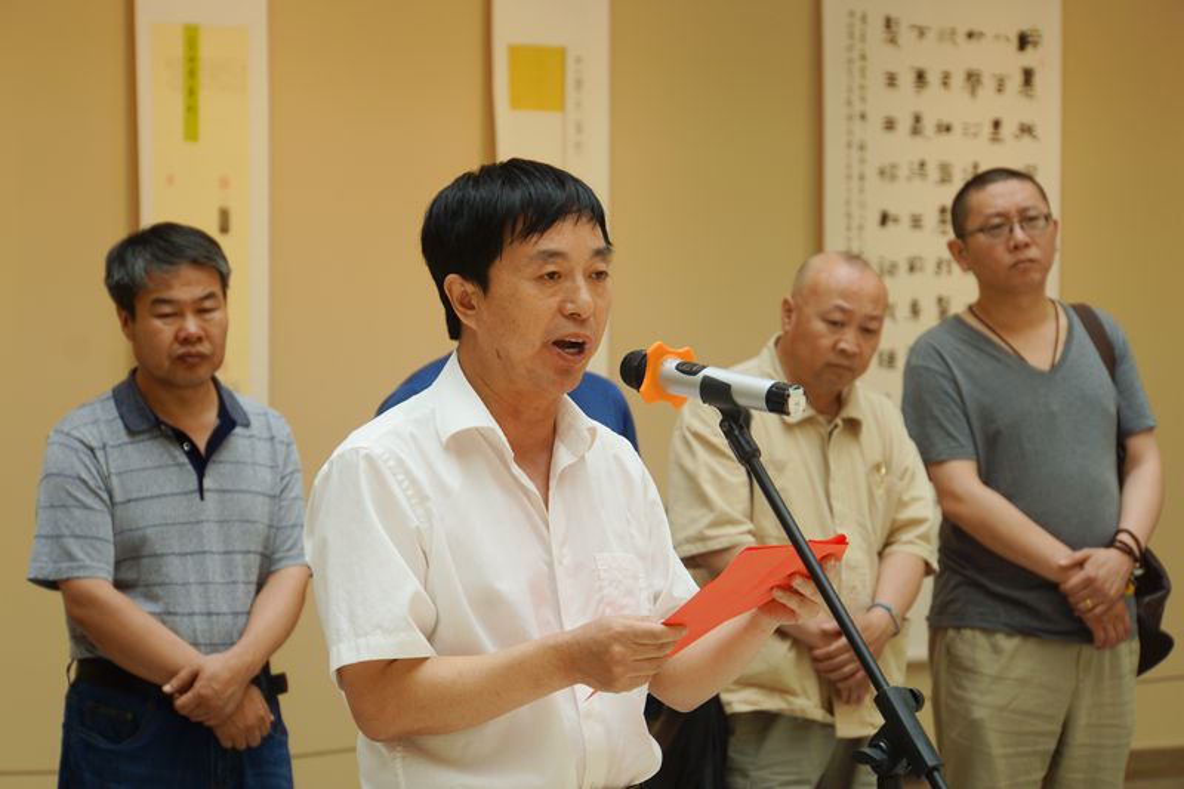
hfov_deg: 13.2
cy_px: 394
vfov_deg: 8.8
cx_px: 592
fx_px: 5129
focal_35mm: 156
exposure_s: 1/160
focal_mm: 104
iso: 200
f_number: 6.3
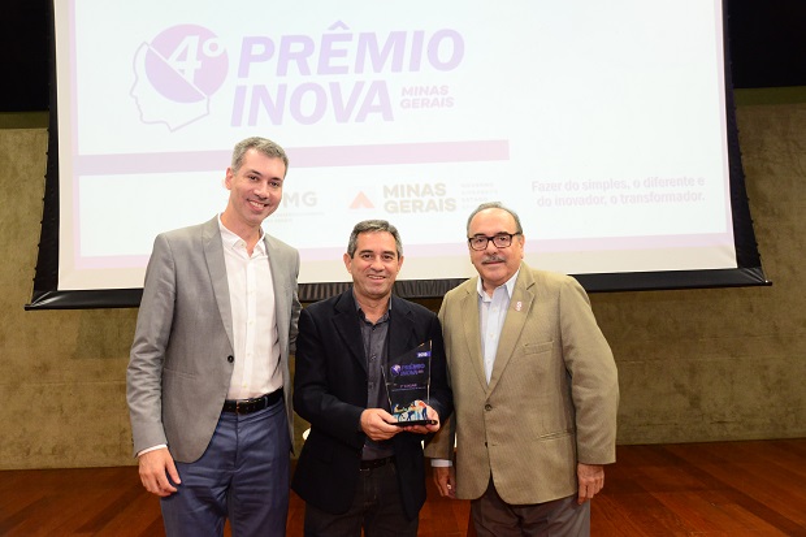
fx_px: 716
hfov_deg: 58.7
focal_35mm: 32
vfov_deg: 41.1
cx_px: 403
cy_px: 268
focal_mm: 32
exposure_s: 1/125
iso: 4000
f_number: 5.6
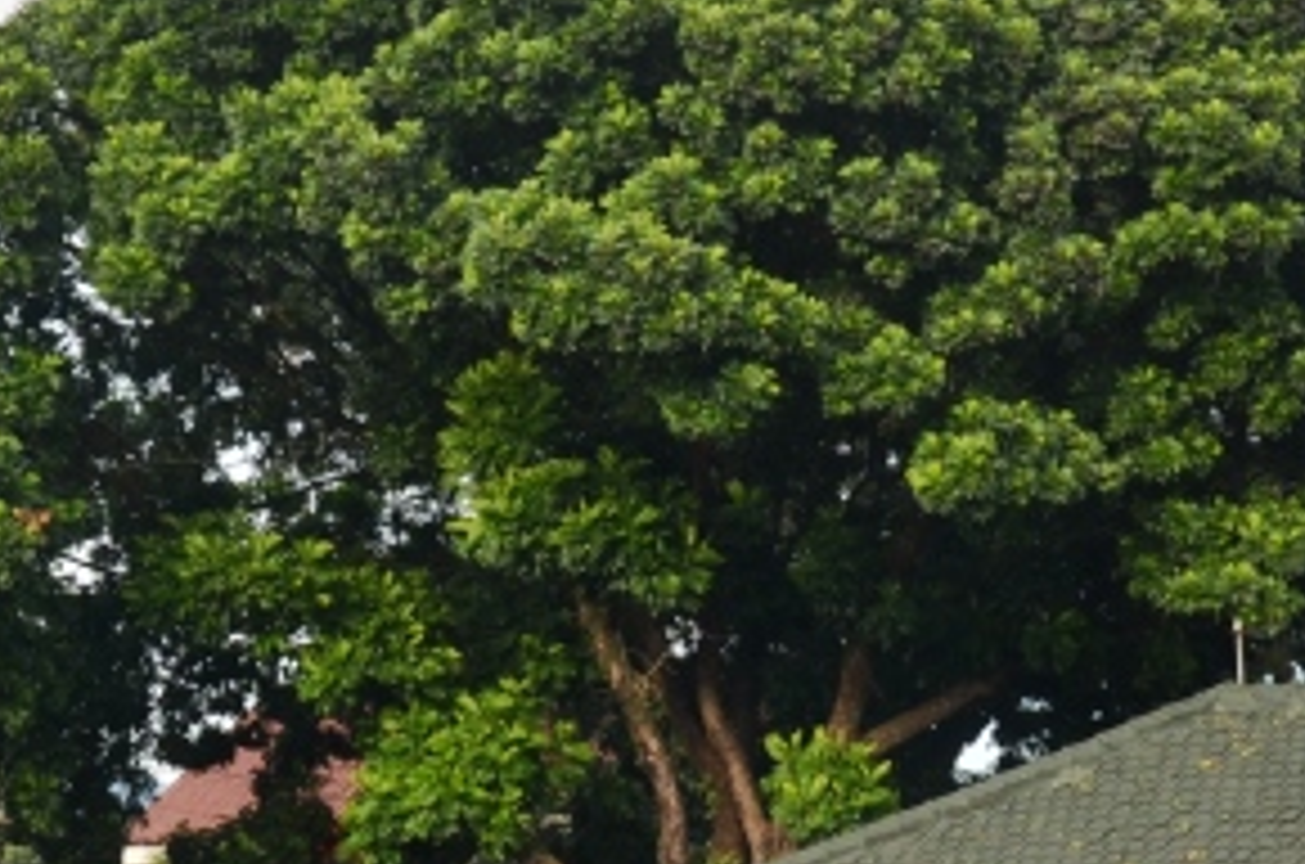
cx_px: 878
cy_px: 855
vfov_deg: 10.7
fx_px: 4594
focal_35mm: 127
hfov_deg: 16.1
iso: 100
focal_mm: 24
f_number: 6.3
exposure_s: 1/125
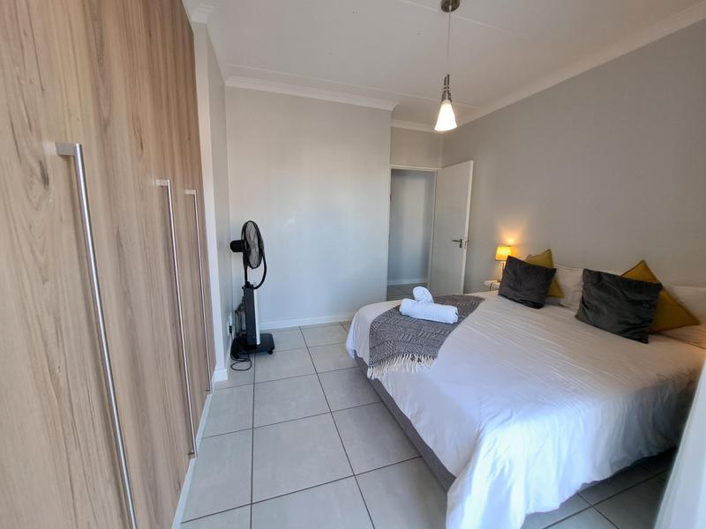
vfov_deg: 89.9
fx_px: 265
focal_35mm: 13
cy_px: 264
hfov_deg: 106.2
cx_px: 353
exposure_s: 1/50
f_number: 2.2
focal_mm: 1.74
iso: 64
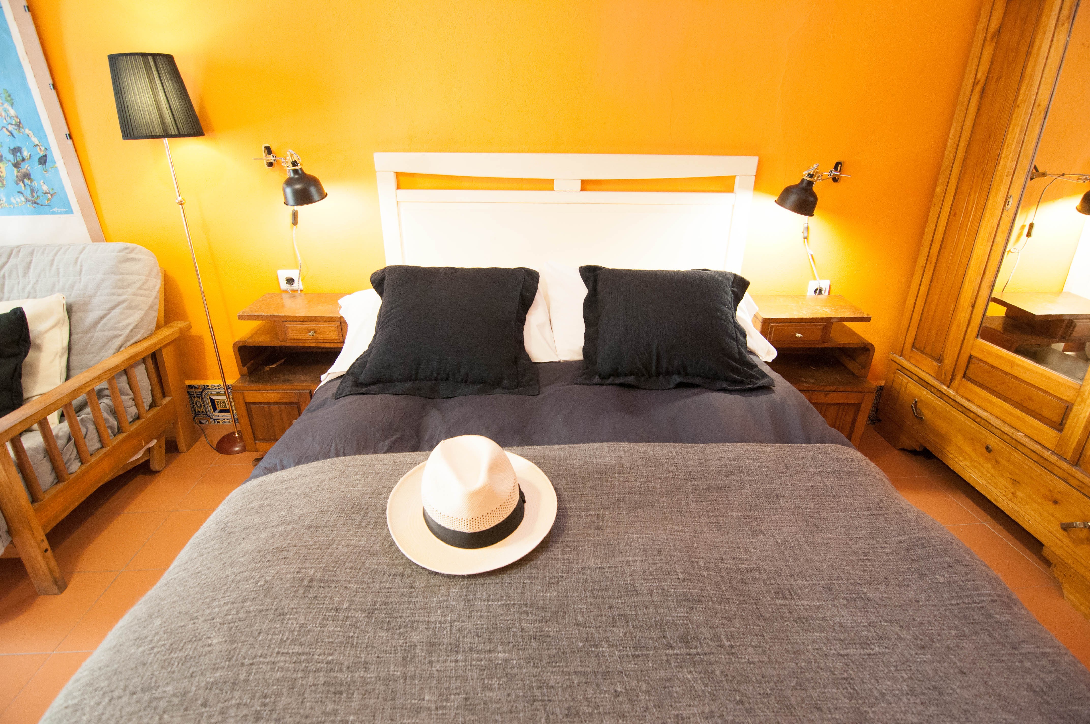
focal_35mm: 16
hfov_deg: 95.0
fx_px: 499
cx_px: 545
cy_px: 362
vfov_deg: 71.9
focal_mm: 11
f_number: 4.5
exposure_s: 1/30
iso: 1000
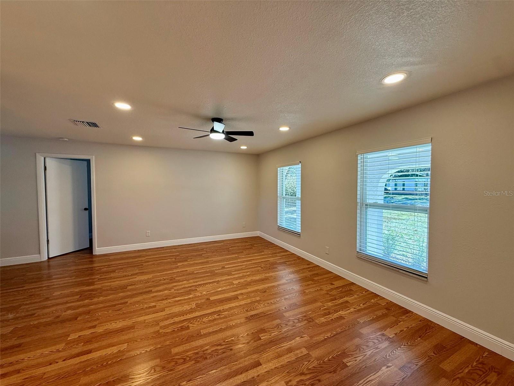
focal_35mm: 14
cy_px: 193
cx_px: 257
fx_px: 208
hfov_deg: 102.1
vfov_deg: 85.7
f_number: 2.2
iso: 80
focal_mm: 2.22
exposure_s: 1/120
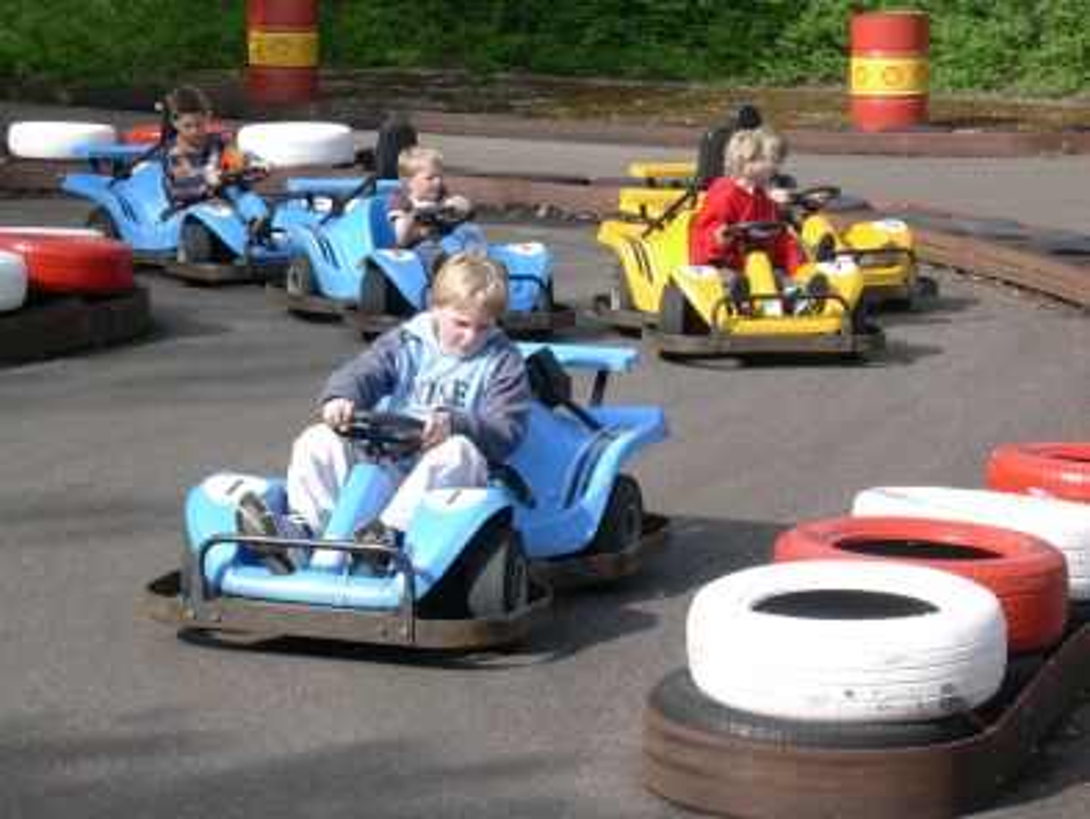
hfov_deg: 17.7
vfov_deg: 13.4
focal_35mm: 111
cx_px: 545
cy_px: 410
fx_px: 3497
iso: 70
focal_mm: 16.8
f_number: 4.8
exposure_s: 1/296
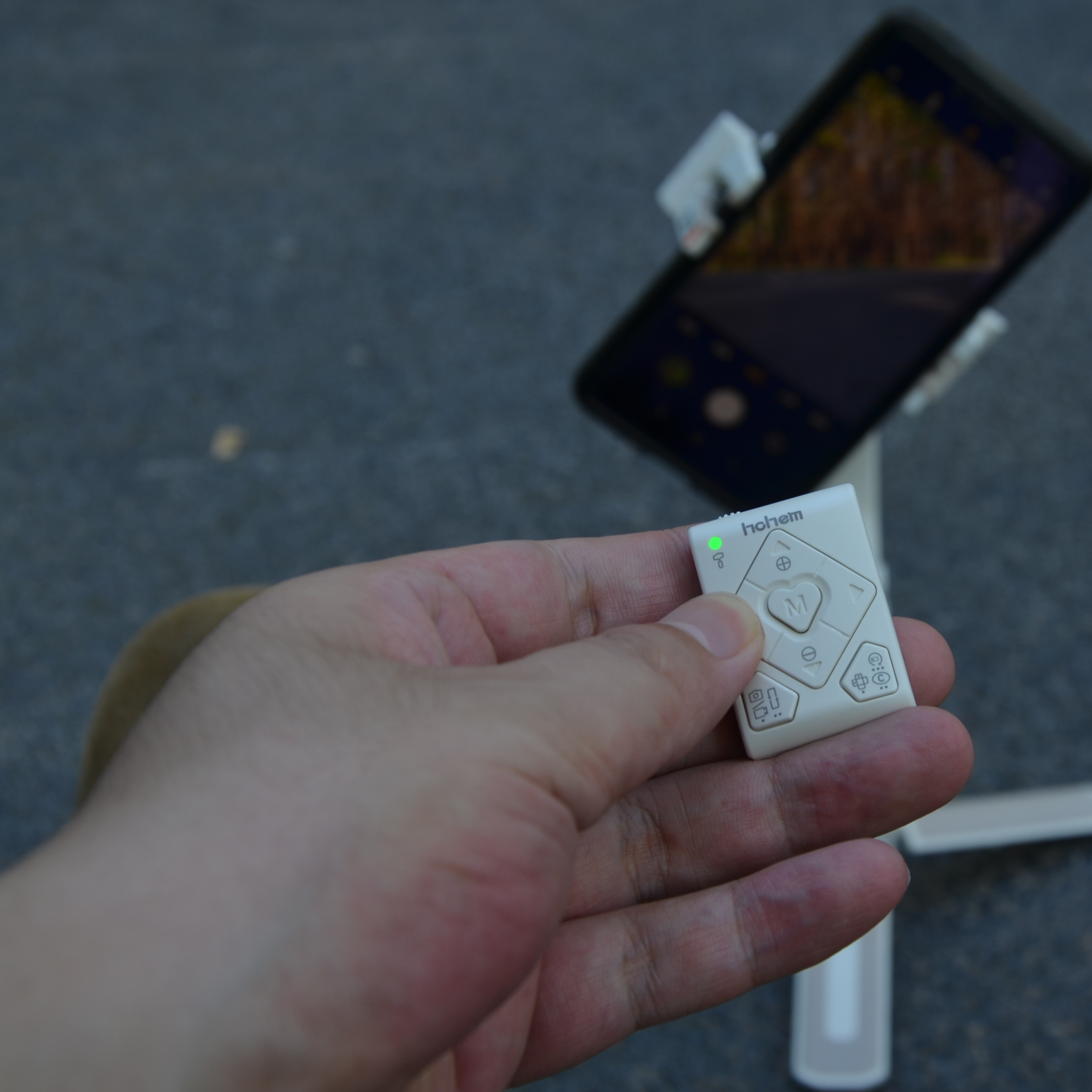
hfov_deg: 23.1
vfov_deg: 23.4
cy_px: 542
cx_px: 825
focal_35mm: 74
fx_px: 2641
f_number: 6.3
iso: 100
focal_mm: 38
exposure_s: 1/80
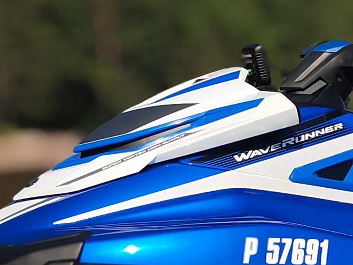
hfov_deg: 13.0
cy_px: 205
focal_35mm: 148
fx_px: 1509
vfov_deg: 10.0
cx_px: 406
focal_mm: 5.53
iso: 50
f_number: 0.95
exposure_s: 1/3450
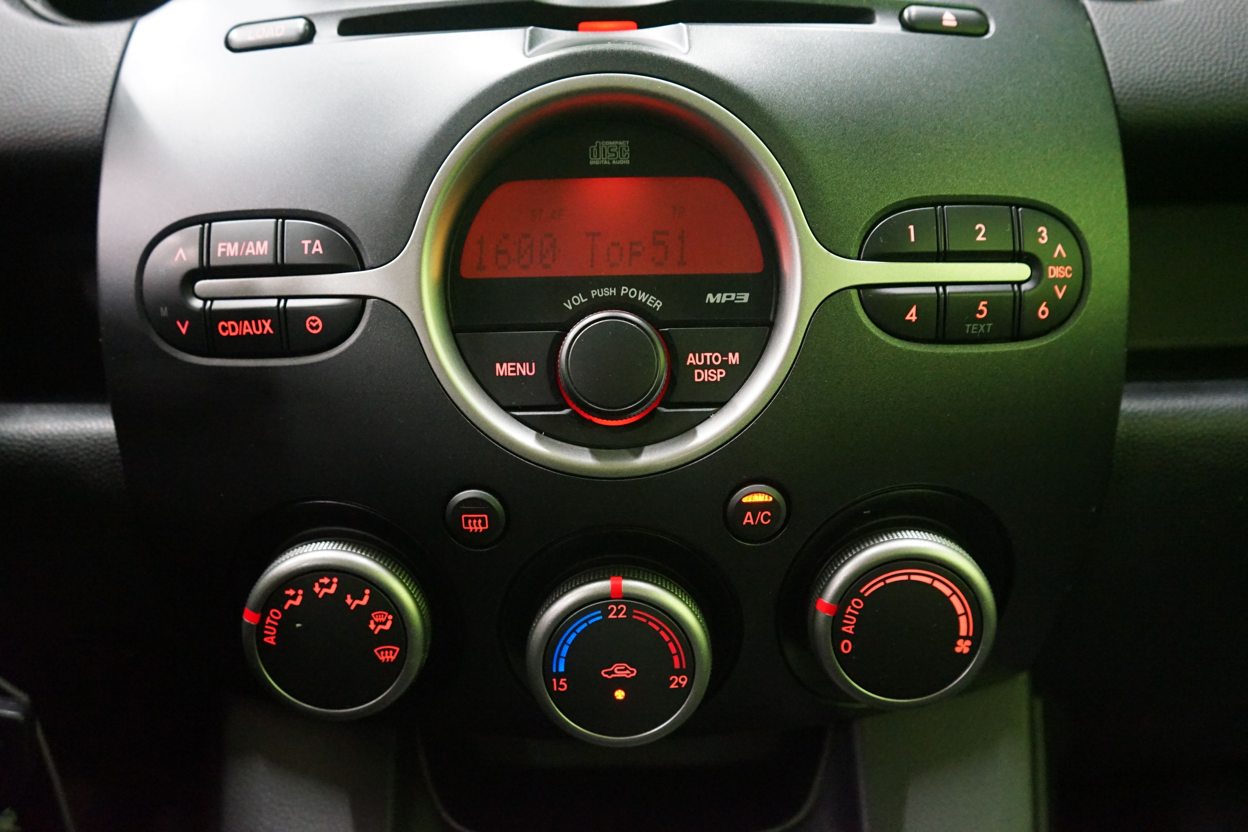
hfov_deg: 58.7
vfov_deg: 41.1
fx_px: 1109
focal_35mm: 32
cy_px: 416
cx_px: 624
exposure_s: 1/15
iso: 6400
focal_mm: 32
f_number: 4
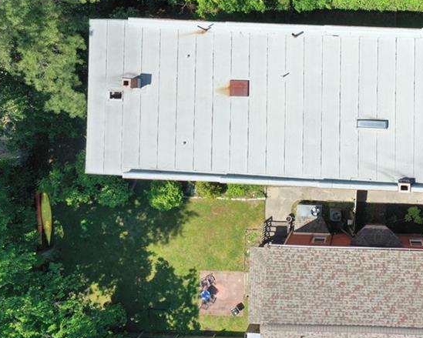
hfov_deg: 36.3
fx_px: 613
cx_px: 358
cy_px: 104
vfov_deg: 30.5
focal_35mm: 49
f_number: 5.6
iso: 100
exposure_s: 1/400
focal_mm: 10.26
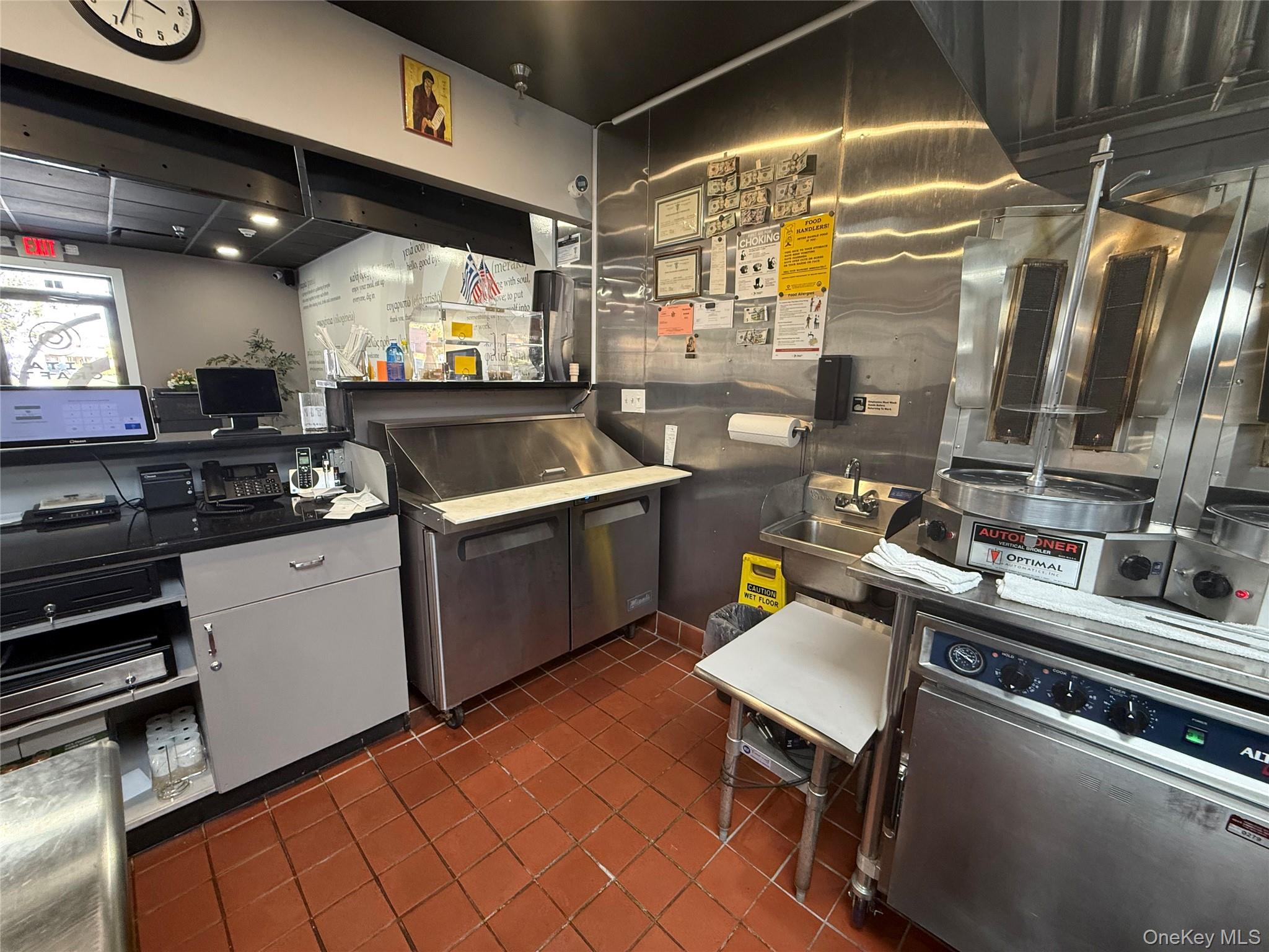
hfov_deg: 102.1
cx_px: 634
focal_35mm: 14
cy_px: 476
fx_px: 513
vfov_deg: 85.7
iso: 250
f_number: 2.2
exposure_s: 1/60
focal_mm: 2.22
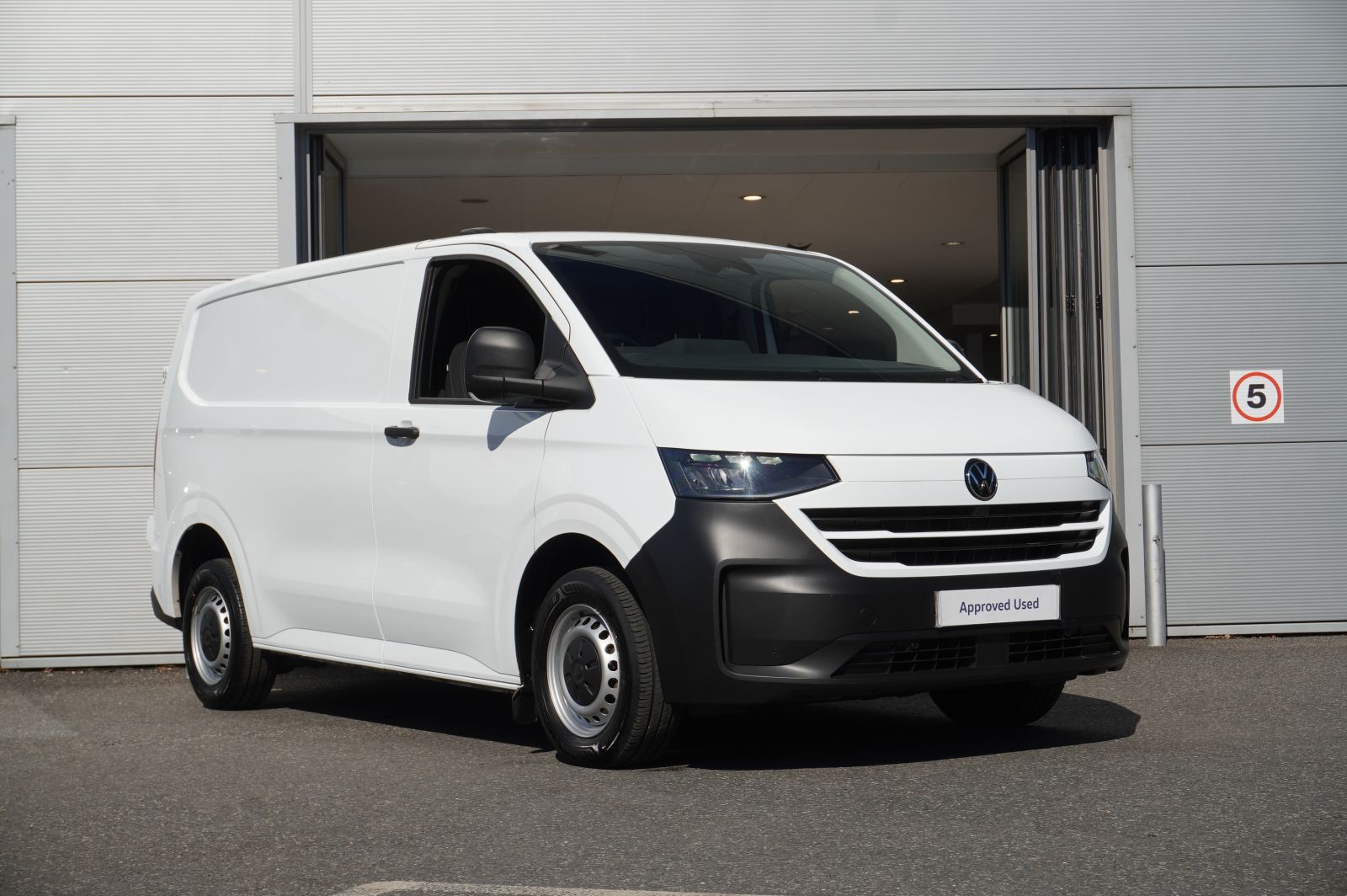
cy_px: 448
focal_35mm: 57
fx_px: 2131
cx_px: 674
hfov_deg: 35.1
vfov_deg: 23.7
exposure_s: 1/250
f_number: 9
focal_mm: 38
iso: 100
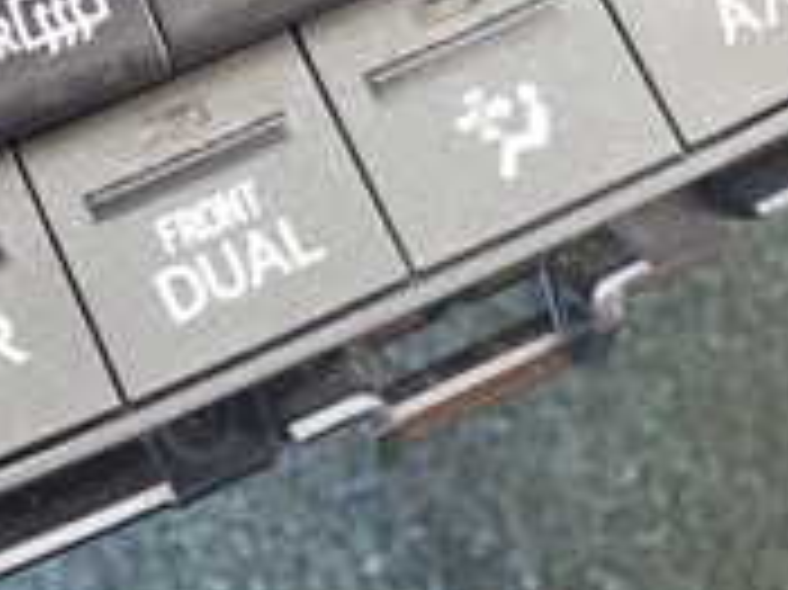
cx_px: 50
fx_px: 2343
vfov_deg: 13.6
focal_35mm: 103
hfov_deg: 18.7
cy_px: -275
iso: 800
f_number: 2.3
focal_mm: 5.4
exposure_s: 1/30
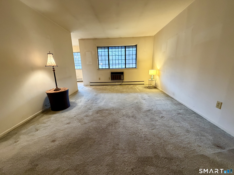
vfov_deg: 85.7
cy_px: 88
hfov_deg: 102.1
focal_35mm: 14
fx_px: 95
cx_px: 117
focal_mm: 2.22
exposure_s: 1/60
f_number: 2.2
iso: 500
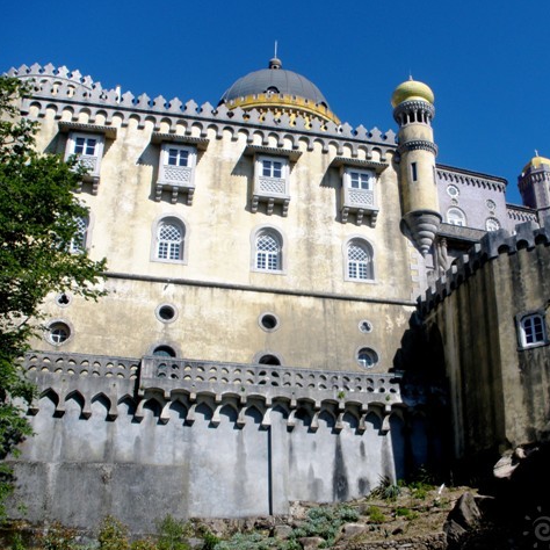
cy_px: 277
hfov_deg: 39.0
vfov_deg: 39.2
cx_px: 330
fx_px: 773
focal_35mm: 43
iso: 80
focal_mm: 6.3
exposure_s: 1/500
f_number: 5.6
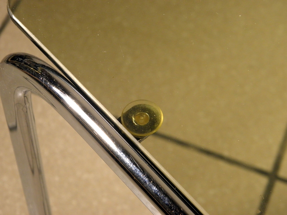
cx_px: 144
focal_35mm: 80
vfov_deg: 18.4
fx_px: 663
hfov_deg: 24.4
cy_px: 108
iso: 200
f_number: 4.4
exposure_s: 1/40
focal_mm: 14.3
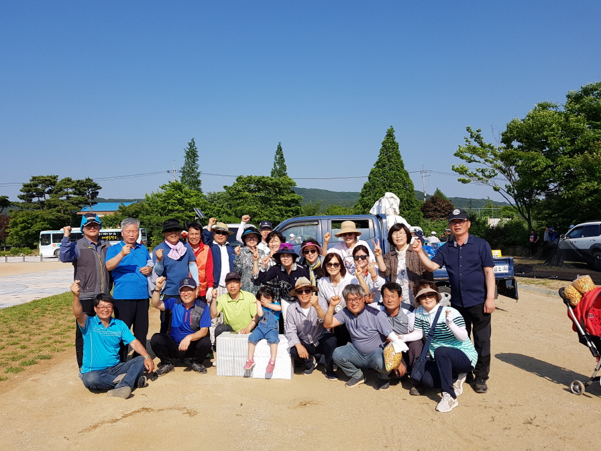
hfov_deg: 65.3
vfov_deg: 51.4
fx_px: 469
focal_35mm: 27
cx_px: 293
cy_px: 224
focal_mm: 4.2
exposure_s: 1/3168
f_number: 1.7
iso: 50
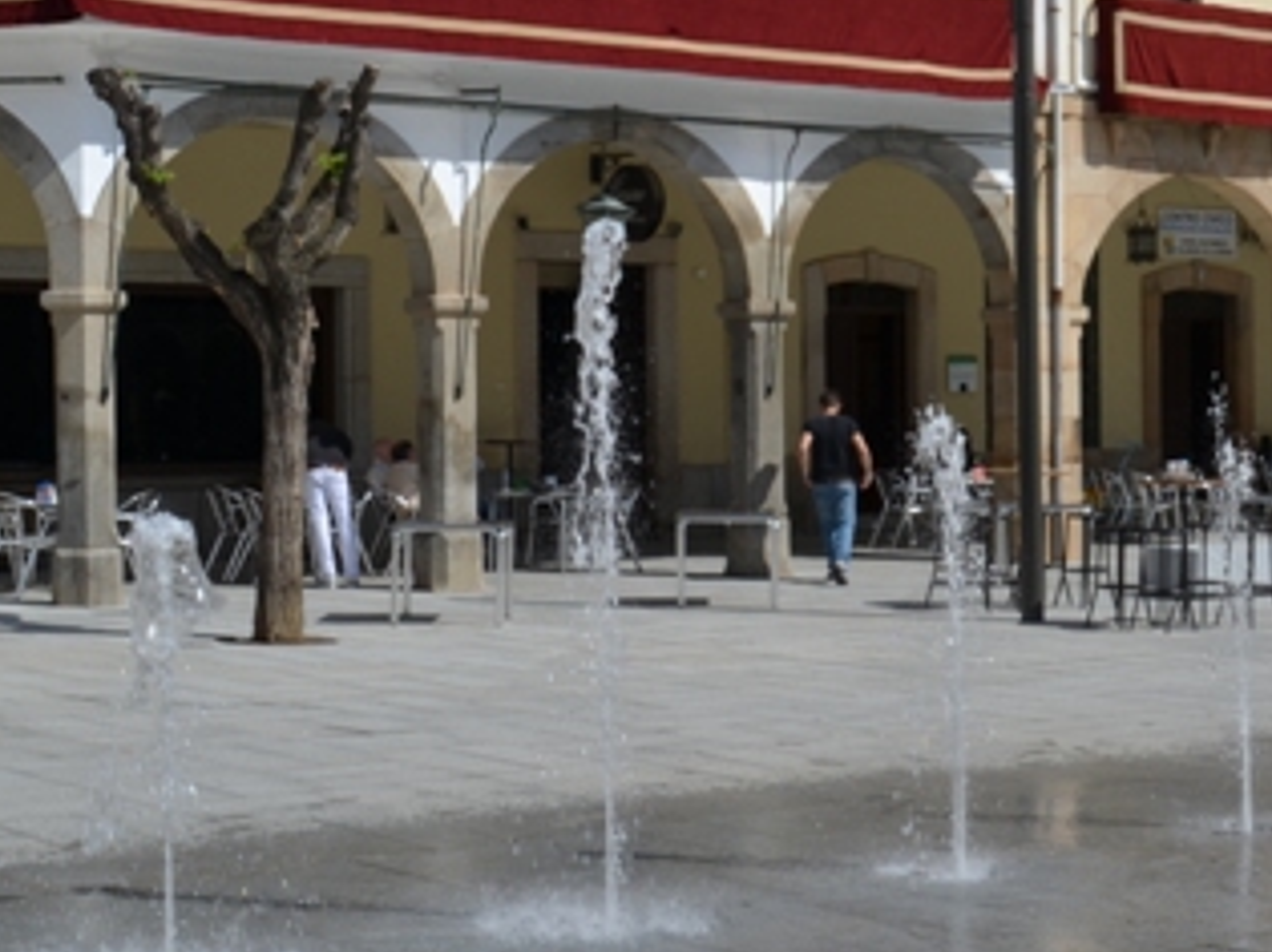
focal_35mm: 76
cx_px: 1046
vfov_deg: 19.3
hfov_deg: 25.2
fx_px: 2792
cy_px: 335
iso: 100
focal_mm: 26
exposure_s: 1/200
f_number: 14
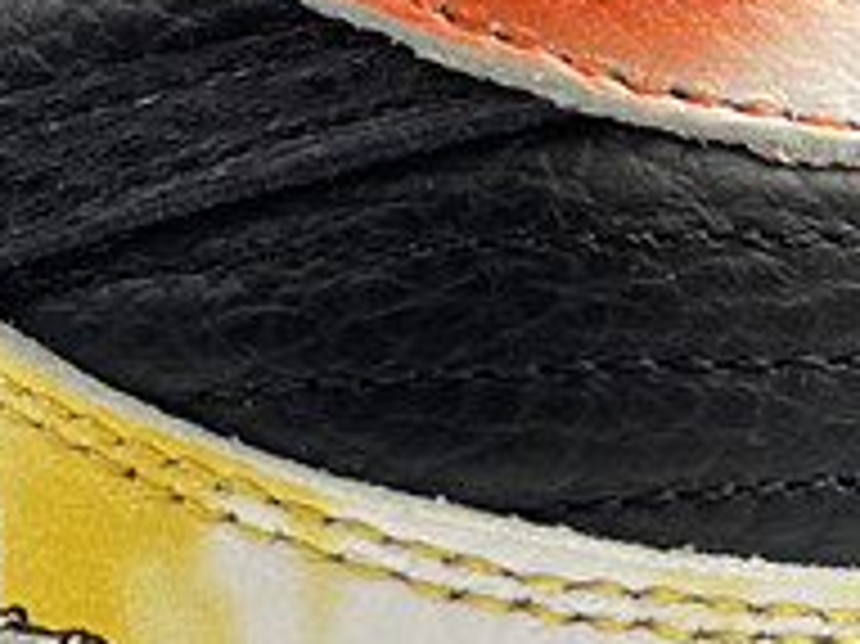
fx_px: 3377
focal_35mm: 136
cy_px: 437
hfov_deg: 13.8
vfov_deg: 10.9
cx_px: 1211
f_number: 1.8
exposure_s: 1/100
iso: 64
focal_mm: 4.25
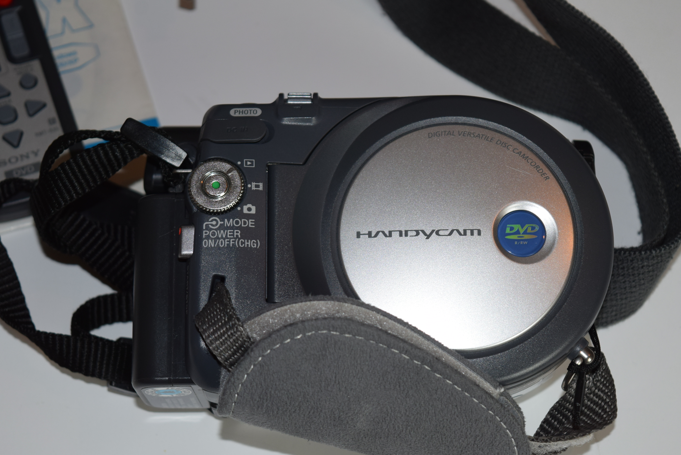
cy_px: 228
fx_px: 1562
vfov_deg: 16.6
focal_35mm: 82
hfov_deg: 24.6
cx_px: 340
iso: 400
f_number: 5.6
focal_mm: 55
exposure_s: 1/80
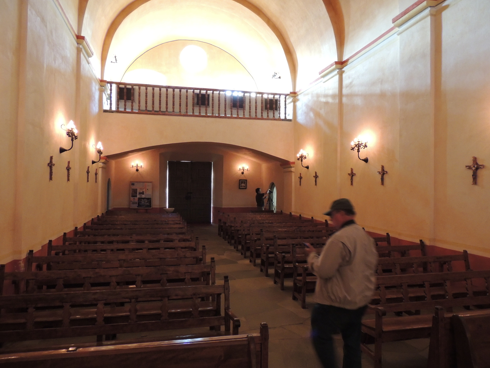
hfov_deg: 71.6
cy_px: 184
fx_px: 340
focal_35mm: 24
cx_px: 245
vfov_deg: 56.8
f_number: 3
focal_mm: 4.3
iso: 560
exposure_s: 1/8
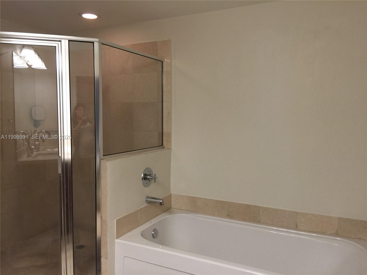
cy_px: 138
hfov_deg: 61.7
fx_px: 307
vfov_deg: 48.2
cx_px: 184
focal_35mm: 29
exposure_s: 1/15
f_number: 2.2
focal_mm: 4.15
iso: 64
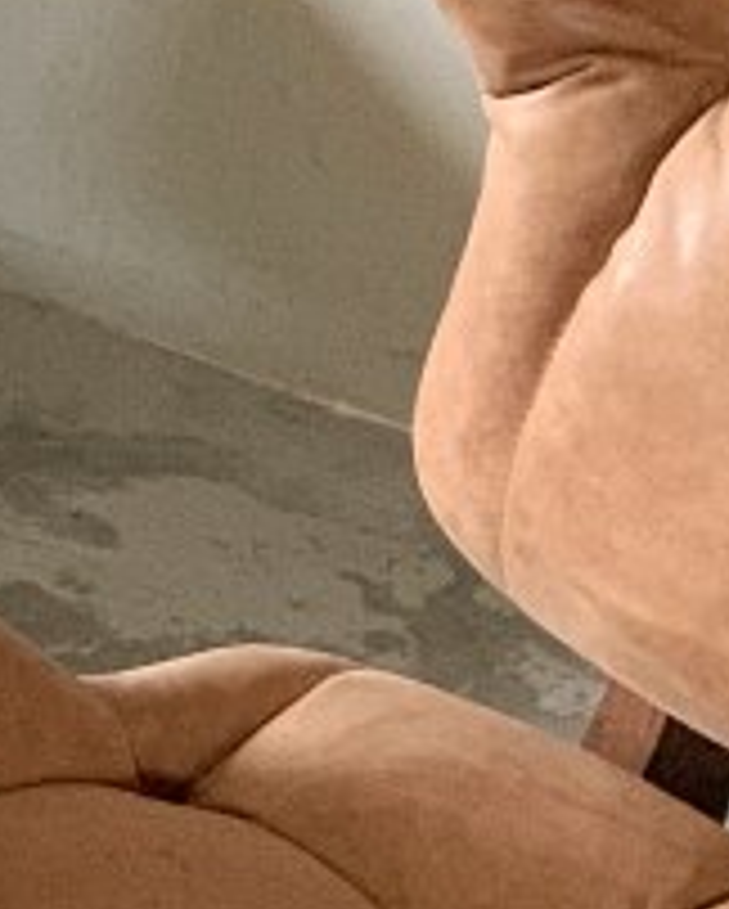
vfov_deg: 7.6
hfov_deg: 6.0
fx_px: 6813
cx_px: -634
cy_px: 45
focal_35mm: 253
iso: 400
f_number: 2.4
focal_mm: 6
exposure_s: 1/60
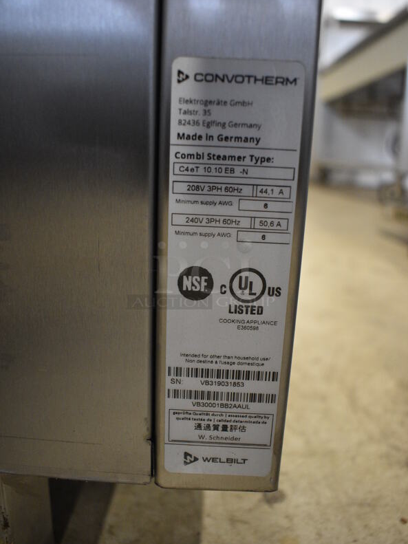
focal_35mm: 30
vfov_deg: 60.0
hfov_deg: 46.8
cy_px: 273
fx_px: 472
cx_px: 204
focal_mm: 18
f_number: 4
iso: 2000
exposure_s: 1/60
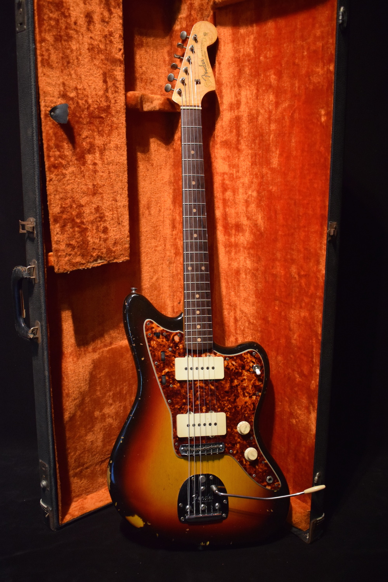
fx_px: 582
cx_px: 194
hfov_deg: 36.9
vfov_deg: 53.1
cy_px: 291
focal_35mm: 36
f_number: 4
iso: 2500
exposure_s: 1/60
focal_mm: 24
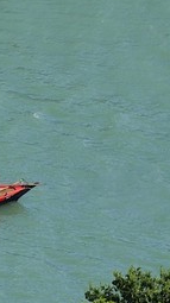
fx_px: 5390
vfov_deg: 3.2
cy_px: 51
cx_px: -543
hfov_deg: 1.8
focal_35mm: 671
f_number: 6.3
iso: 400
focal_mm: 102
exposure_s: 1/1600
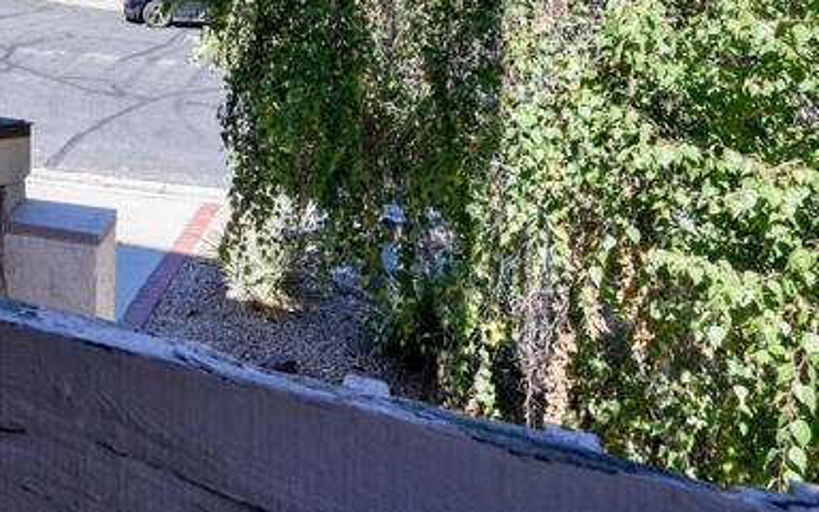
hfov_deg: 47.4
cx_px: 115
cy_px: -180
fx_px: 848
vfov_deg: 27.2
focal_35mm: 38
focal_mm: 14
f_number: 11
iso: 320
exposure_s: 1/500
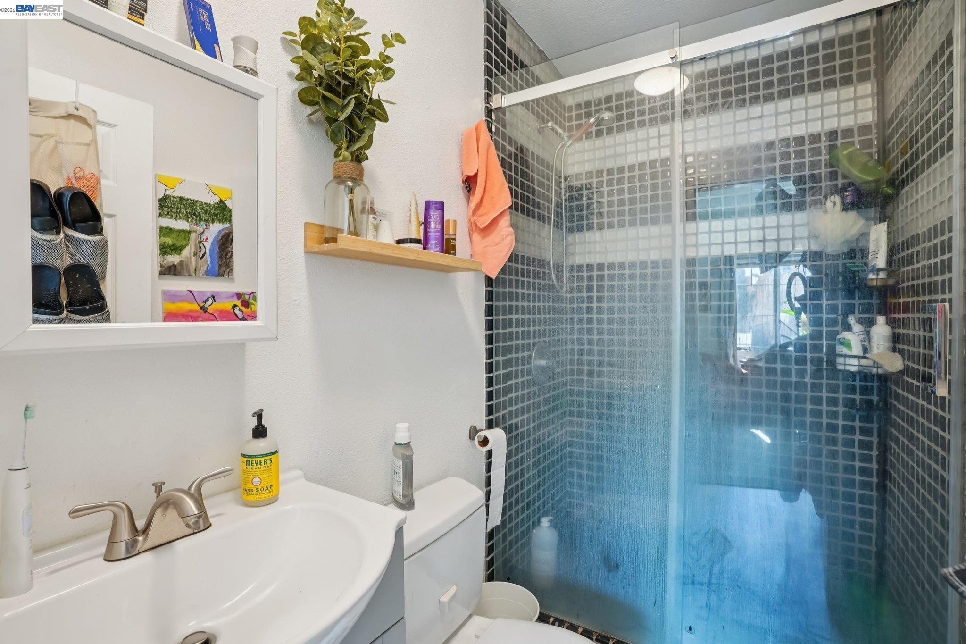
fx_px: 429
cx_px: 483
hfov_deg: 96.7
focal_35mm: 16
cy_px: 322
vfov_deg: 73.7
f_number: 8
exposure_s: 1/6
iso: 400
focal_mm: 16
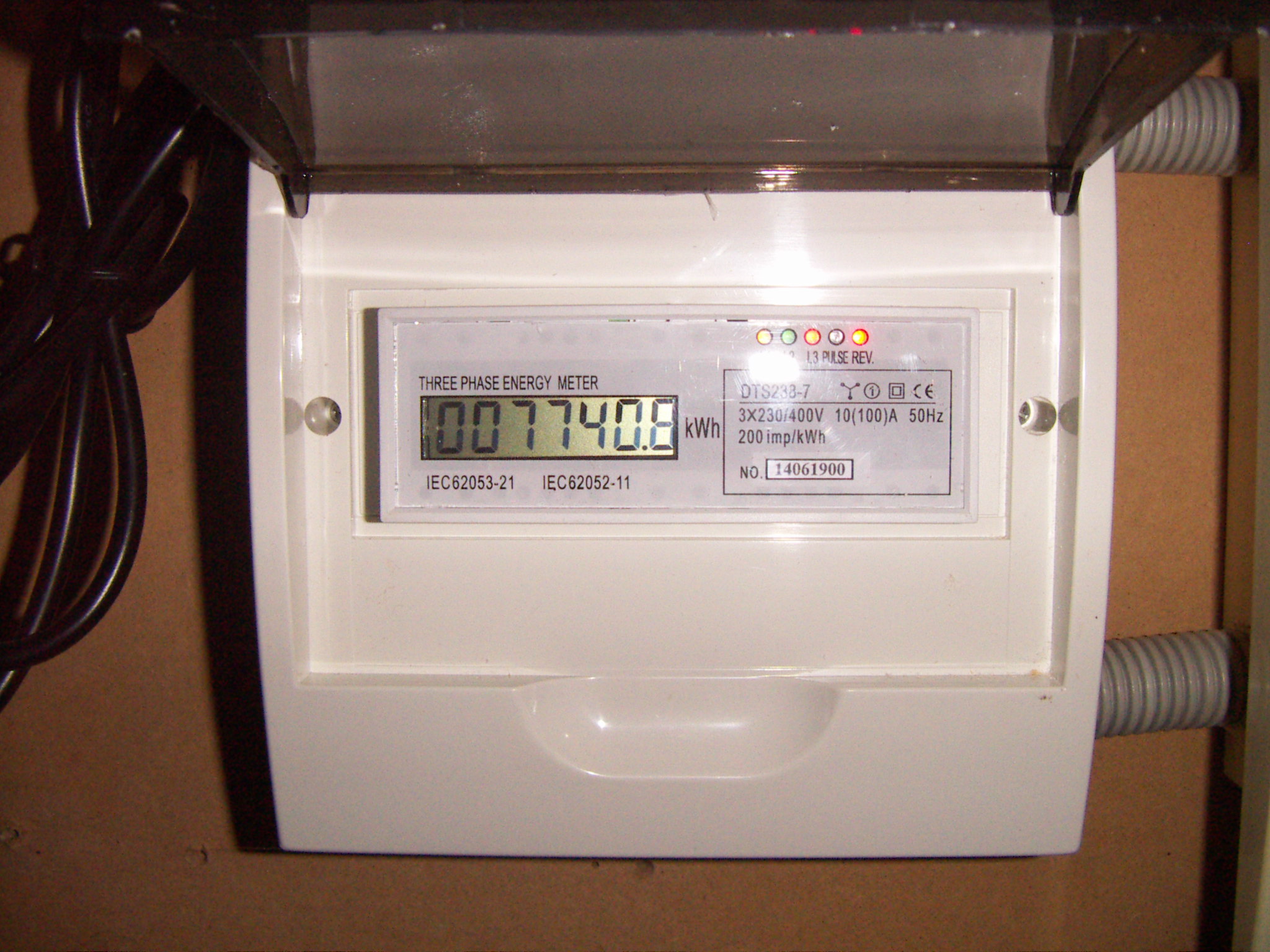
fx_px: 1321
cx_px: 635
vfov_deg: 39.7
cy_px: 476
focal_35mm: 36
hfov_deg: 51.4
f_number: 6.7
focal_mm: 4.7
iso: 200
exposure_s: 1/50
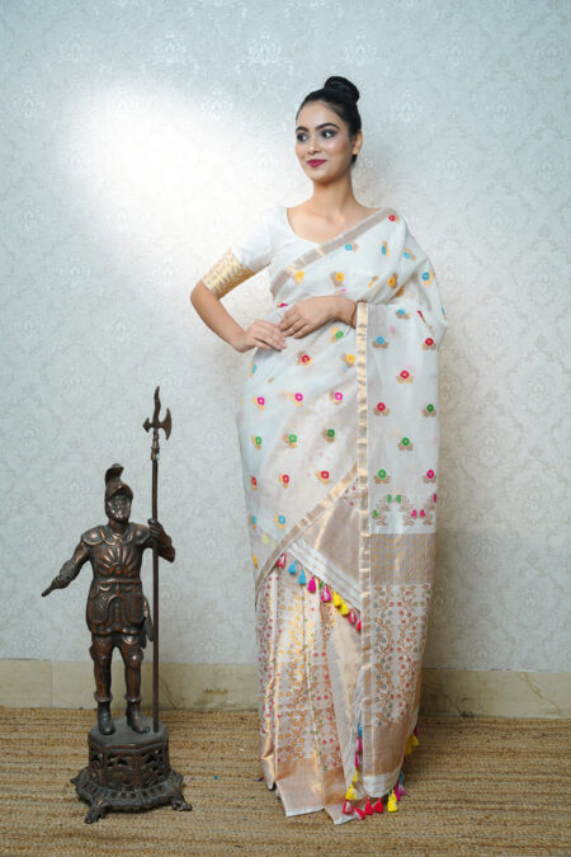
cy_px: 428
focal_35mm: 47
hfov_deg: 28.5
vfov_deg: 41.8
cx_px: 286
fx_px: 1123
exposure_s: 1/160
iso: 200
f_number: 7.1
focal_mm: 47.2
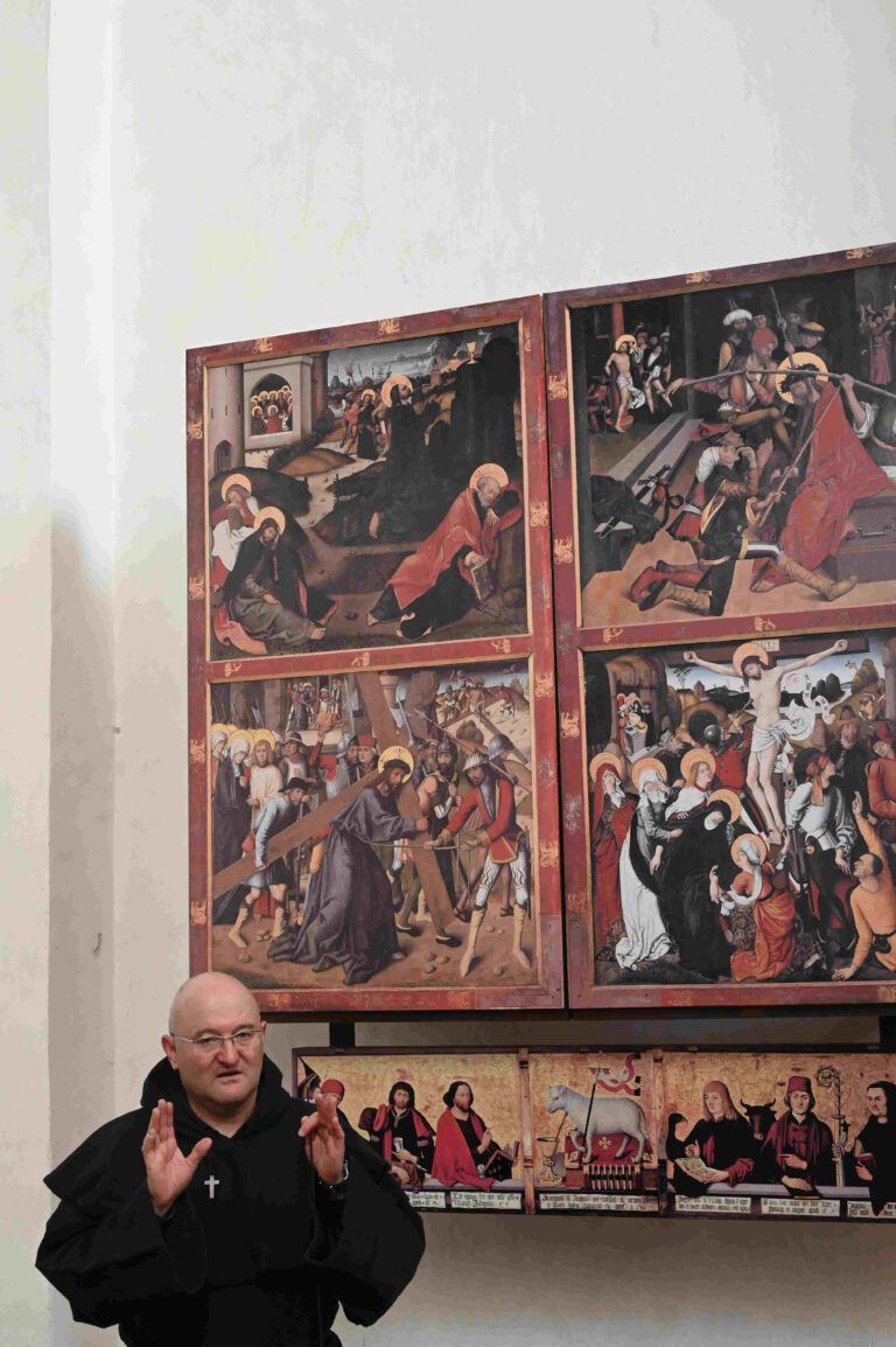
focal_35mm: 49
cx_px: 448
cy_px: 674
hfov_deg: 27.5
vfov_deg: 40.4
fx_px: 1831
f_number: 11
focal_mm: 49
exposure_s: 1/50
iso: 5000
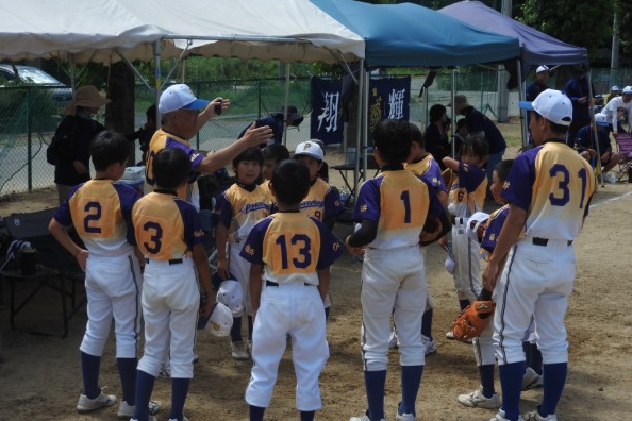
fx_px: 1106
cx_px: 315
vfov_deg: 21.6
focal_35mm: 63
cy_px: 214
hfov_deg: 31.9
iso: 100
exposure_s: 1/800
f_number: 4.2
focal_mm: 10.7
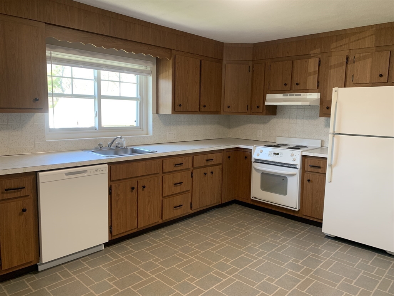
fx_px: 296
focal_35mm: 26
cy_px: 148
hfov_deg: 67.3
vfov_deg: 53.1
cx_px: 197
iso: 80
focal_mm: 4.25
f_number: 1.8
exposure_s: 1/60
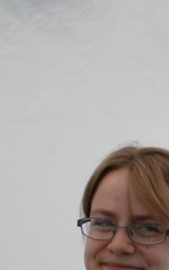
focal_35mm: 101
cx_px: 193
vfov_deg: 20.4
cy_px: 201
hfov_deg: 12.7
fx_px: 742
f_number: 4.6
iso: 80
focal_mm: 6.3
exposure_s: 1/252
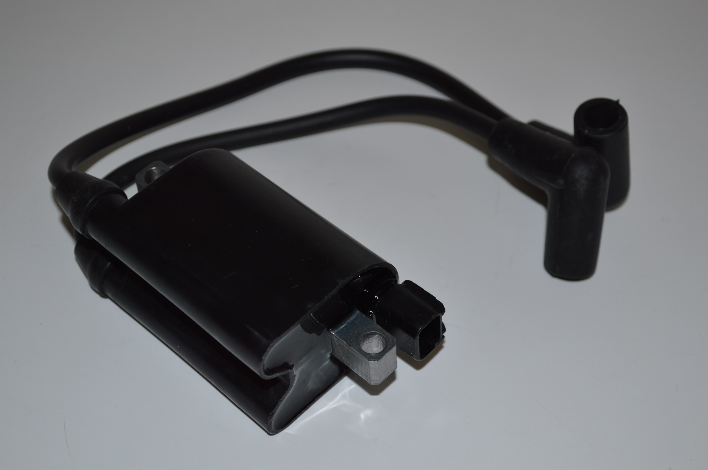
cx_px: 354
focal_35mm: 72
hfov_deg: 28.1
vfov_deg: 18.9
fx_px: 1414
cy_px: 235
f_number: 5.3
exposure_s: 1/200
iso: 100
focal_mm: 48
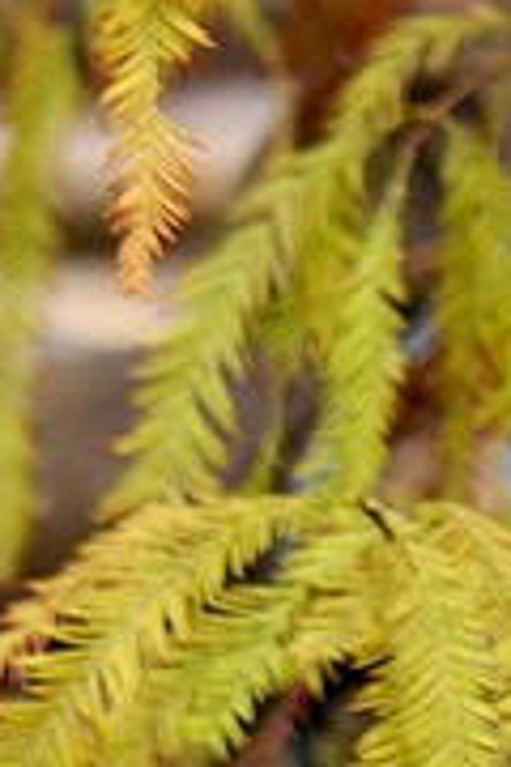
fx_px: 19115
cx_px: 896
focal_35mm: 898
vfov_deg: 2.3
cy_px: -1138
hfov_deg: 1.5
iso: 100
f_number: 5.6
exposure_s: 1/200
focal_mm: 105
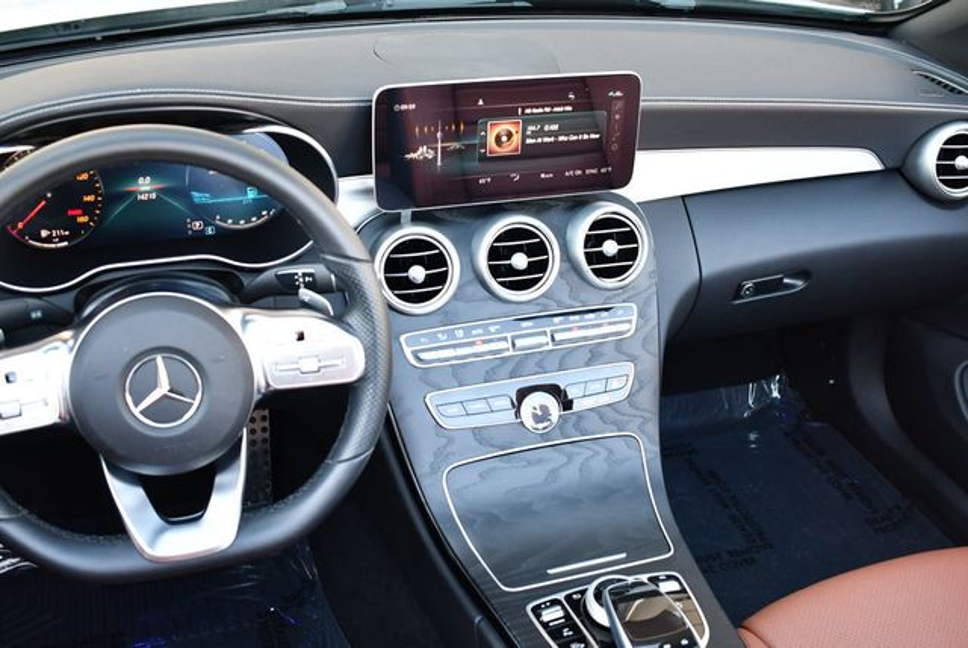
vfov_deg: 33.5
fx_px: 1077
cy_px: 324
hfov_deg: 48.4
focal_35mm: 40
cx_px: 484
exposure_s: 1/160
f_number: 3.5
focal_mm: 20
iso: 800
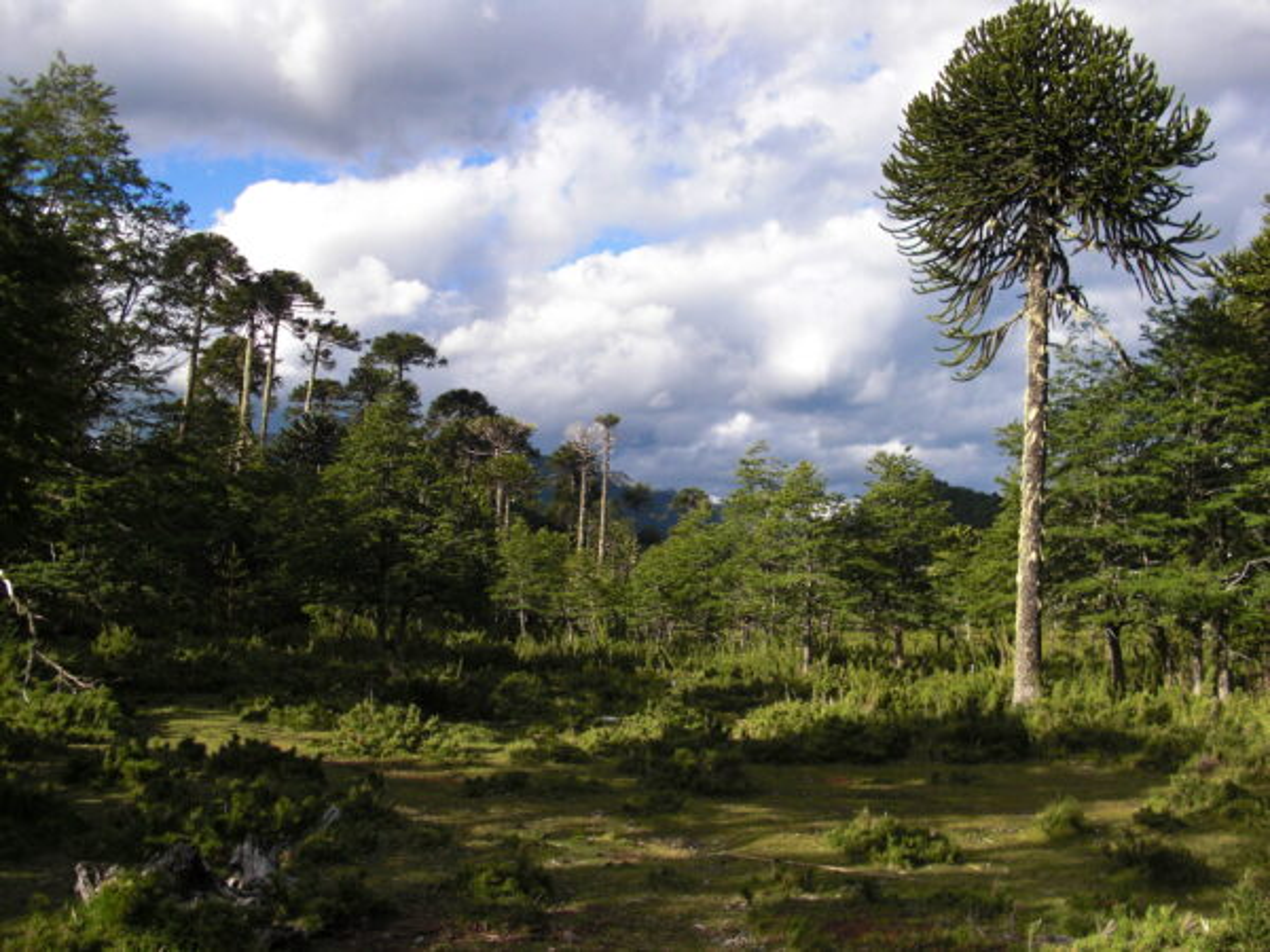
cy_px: 476
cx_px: 635
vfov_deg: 39.7
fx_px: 1321
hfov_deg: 51.4
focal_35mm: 36
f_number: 2.8
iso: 50
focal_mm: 6.3
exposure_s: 1/800
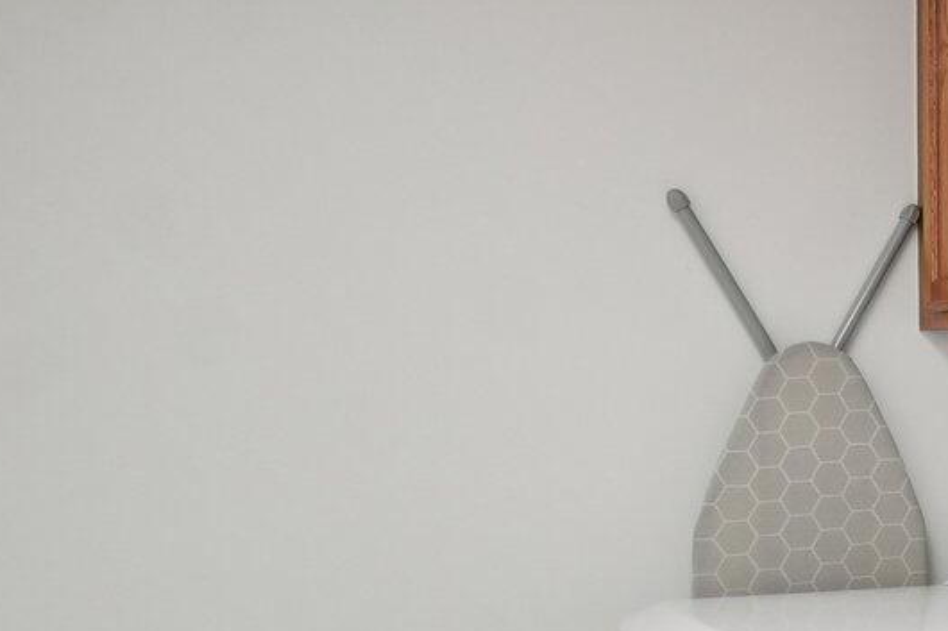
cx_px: 1461
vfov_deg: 23.2
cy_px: 460
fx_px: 1527
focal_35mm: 58
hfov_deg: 25.2
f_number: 8
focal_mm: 10
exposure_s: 1/30
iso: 320
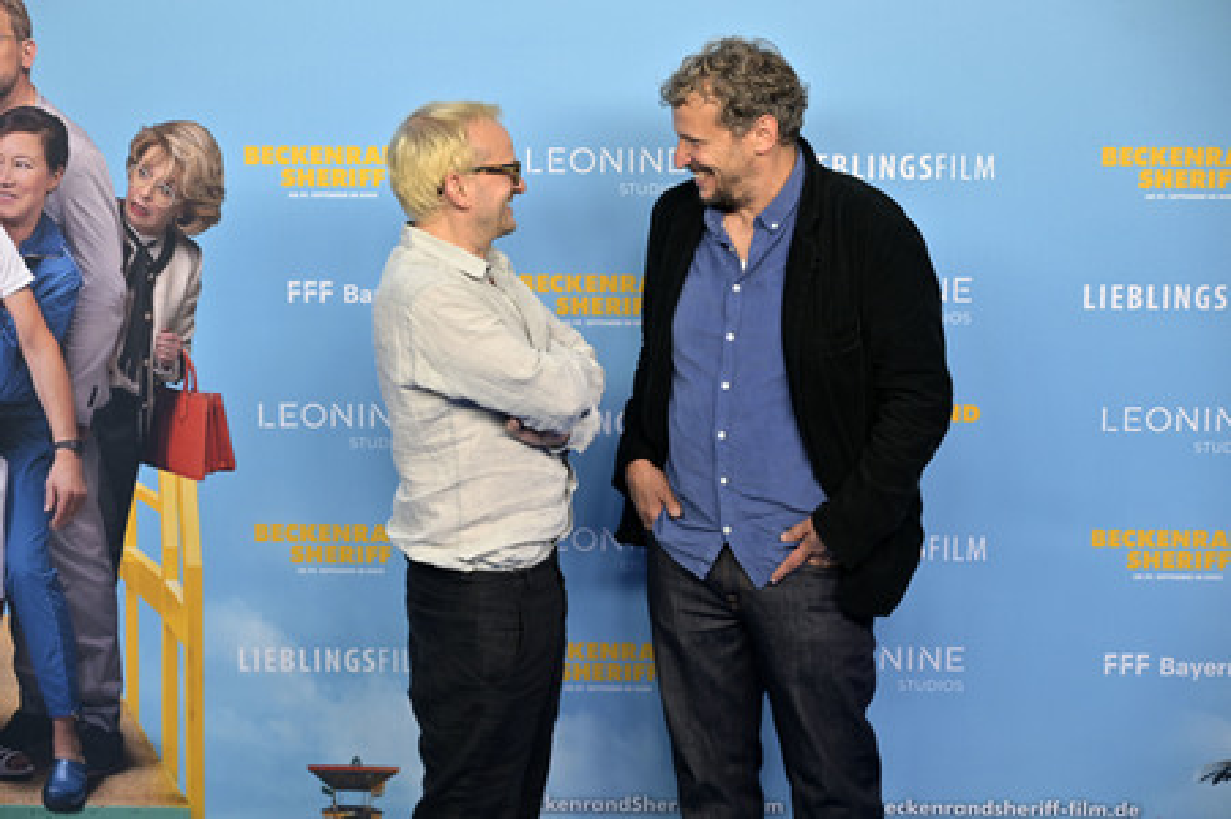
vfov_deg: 19.4
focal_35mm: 70
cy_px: 410
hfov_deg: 28.9
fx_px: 2392
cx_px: 616
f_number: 4
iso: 160
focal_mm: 70
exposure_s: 1/200
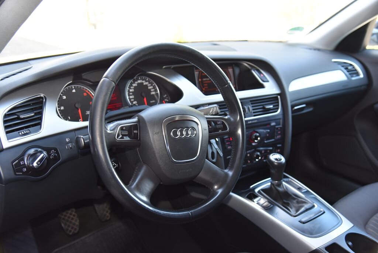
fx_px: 368
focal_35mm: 35
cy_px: 126
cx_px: 189
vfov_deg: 37.9
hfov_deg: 54.4
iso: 500
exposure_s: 1/100
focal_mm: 35
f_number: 4.5
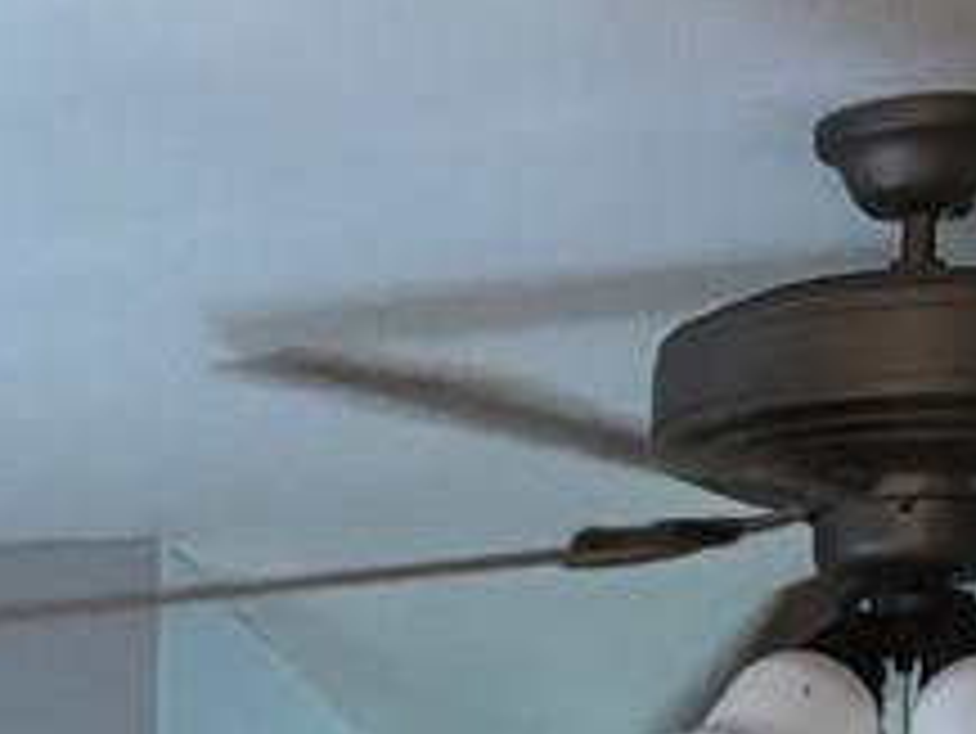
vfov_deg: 7.2
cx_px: -594
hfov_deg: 9.9
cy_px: 1860
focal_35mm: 192
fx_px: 5416
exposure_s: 1/60
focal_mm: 5.96
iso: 320
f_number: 1.6
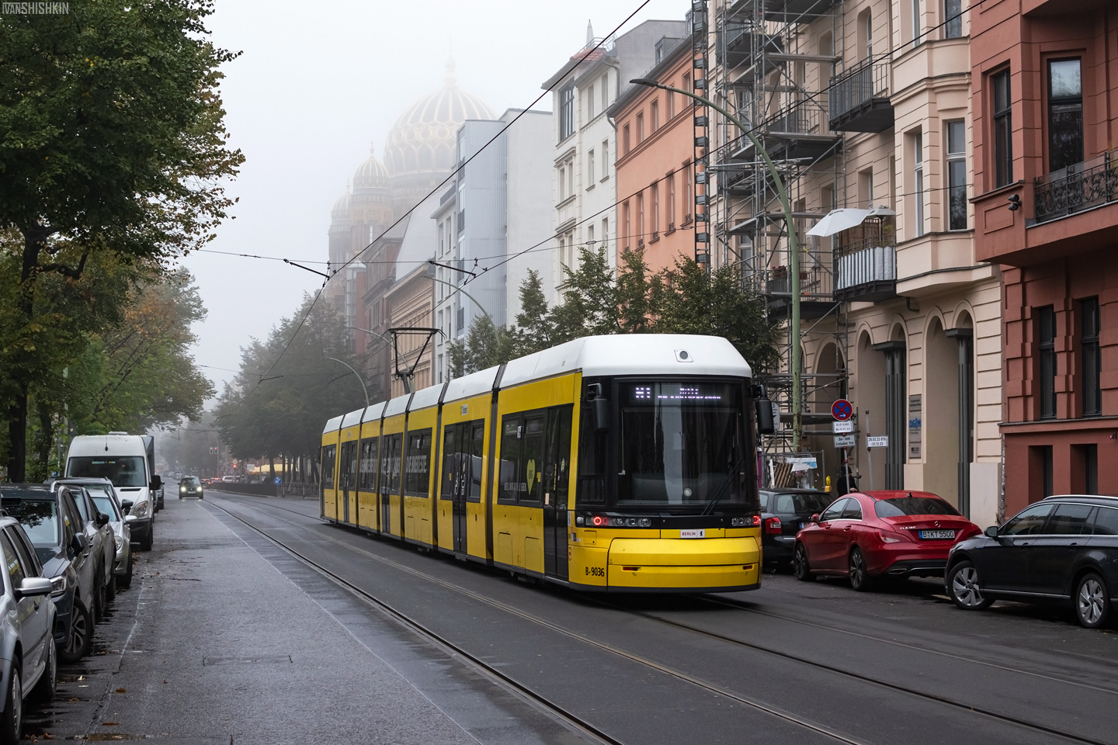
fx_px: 1630
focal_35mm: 52
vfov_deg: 25.8
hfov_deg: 37.9
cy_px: 372
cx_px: 559
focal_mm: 35
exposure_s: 1/500
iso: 640
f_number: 4.5
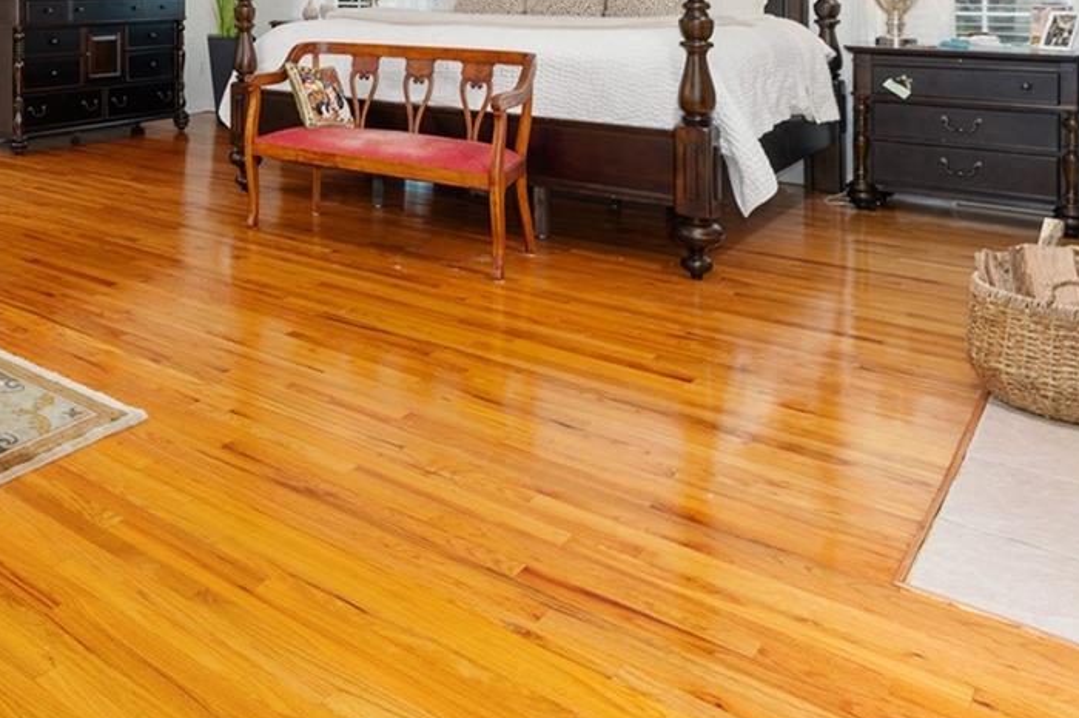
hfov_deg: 48.0
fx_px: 959
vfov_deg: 36.9
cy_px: 3
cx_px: -12
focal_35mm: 32
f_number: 7.1
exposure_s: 1
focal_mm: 14
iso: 250
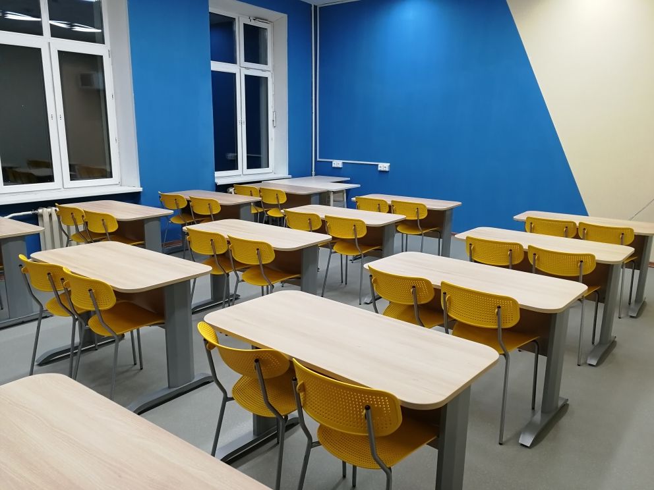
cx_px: 327
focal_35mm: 27
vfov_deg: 51.4
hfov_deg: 65.3
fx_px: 510
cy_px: 245
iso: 125
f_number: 2.2
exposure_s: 1/50
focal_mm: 3.95
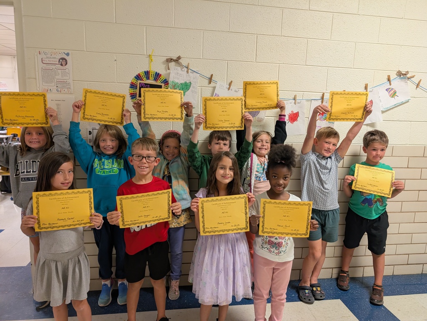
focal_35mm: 24
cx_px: 214
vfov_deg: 56.9
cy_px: 160
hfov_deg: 71.5
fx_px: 296
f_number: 1.68
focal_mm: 6.9
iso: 522
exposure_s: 1/120
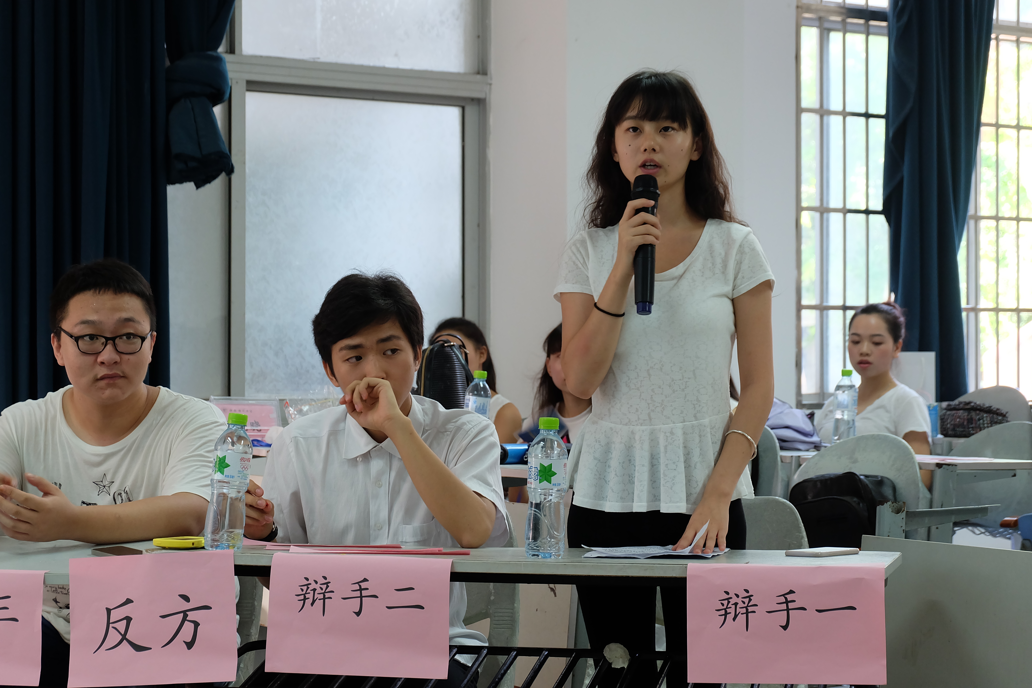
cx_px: 516
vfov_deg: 18.2
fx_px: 2150
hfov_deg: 27.0
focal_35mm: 75
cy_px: 344
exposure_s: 1/30
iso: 1000
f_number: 5.6
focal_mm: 50
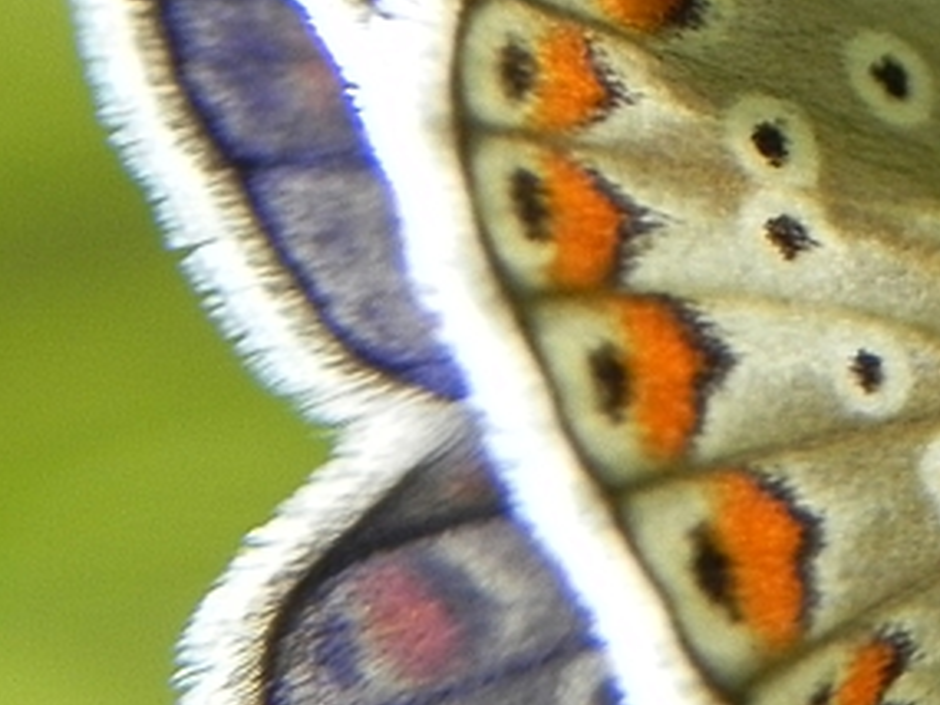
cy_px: 46
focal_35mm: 377
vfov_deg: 3.9
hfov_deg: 5.2
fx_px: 10242
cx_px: 1197
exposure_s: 1/558
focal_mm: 18.8
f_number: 4
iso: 160
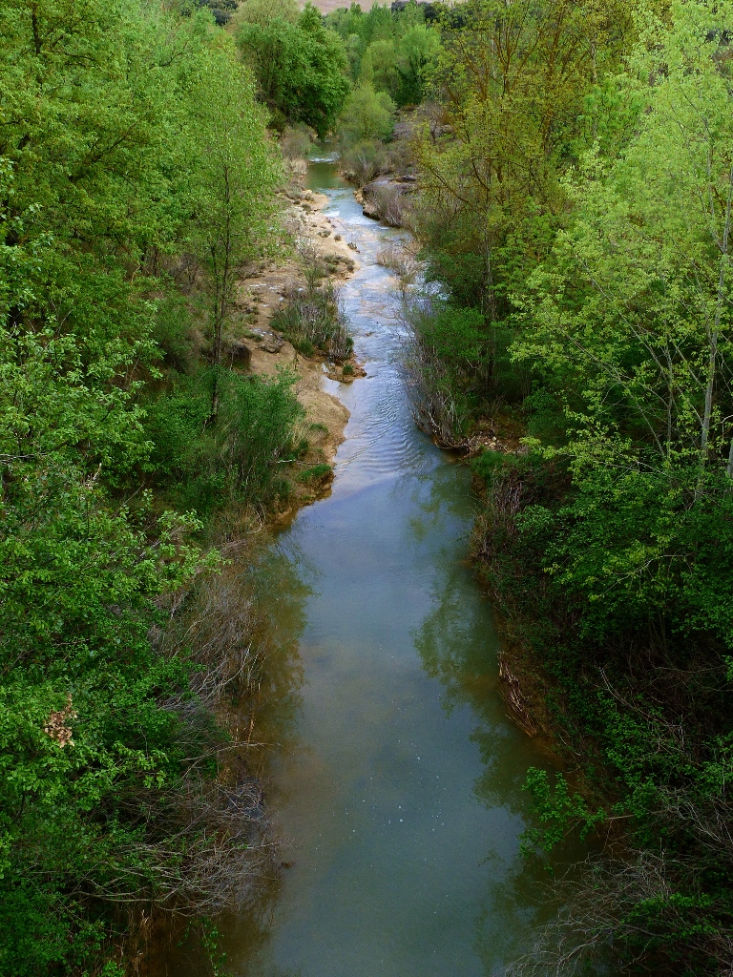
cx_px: 366
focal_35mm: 34
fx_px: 960
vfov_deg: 54.0
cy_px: 488
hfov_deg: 41.8
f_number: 8
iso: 100
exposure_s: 1/60
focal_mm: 6
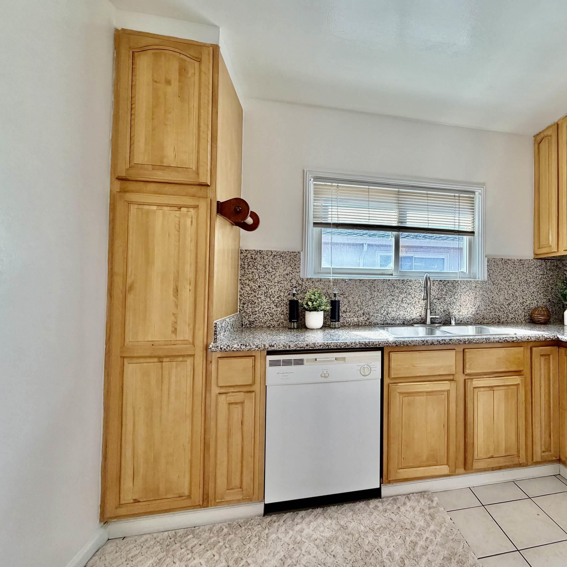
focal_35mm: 17
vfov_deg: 84.0
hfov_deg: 80.8
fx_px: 315
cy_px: 278
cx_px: 384
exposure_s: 1/120
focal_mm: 2.22
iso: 125
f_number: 2.2
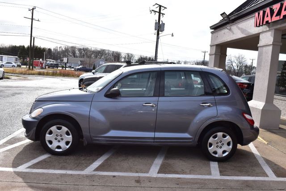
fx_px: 274
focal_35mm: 34
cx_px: 143
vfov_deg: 38.4
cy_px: 96
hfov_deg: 55.1
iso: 360
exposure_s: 1/500
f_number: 11
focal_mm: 23
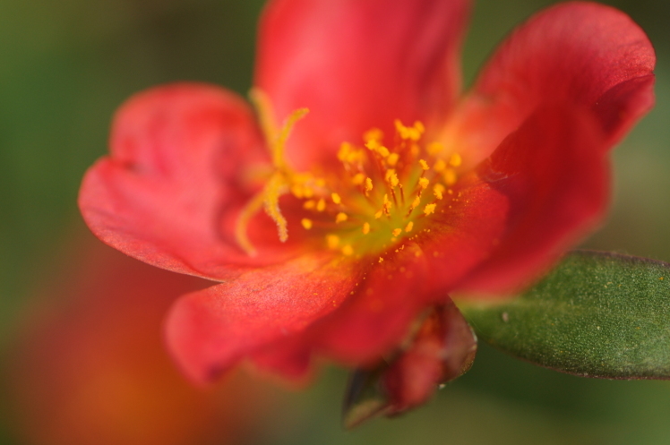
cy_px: 187
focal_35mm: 216
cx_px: 219
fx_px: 4010
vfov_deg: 6.4
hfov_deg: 9.5
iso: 200
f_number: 3.5
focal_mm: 105
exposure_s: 1/1600
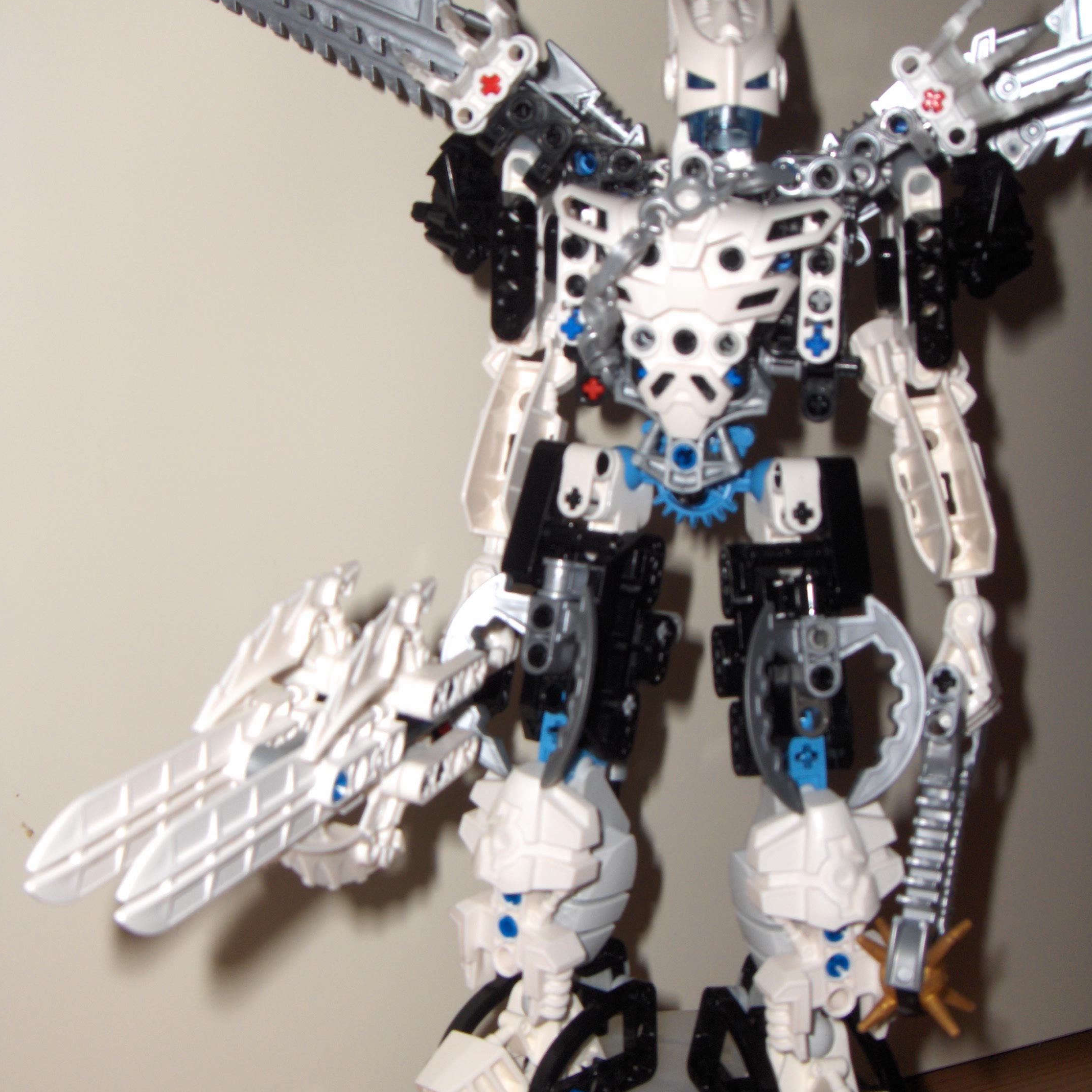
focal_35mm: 46
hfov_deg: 36.8
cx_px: 546
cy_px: 545
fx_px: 1642
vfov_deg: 36.8
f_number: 4.8
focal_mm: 8
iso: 100
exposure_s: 1/60
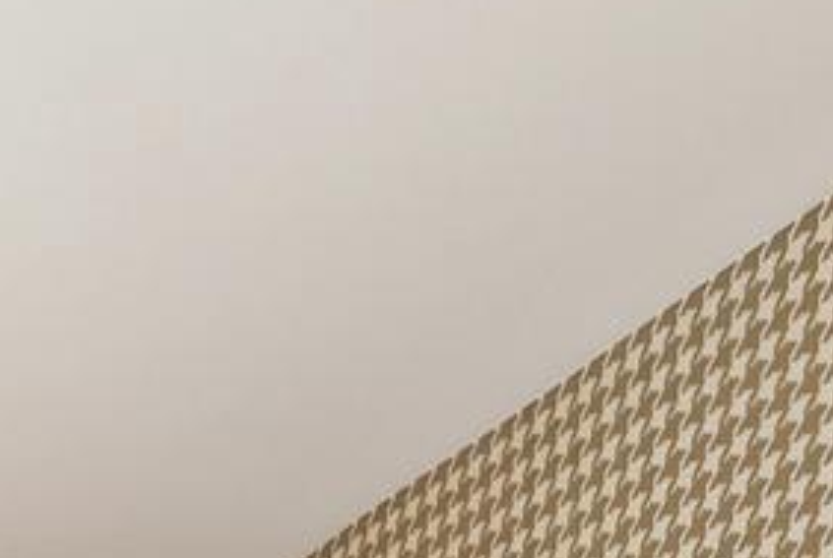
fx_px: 2688
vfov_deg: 9.4
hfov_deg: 15.0
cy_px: 1649
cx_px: -715
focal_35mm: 116
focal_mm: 16
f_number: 9
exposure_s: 1/8
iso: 500
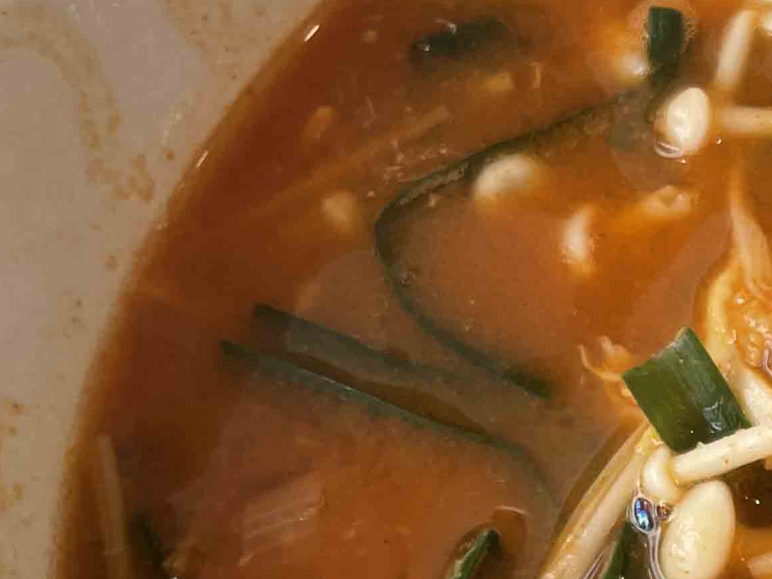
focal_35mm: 91
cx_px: 1183
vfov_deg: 15.9
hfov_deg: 18.8
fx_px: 2029
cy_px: 580
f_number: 1.6
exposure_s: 1/120
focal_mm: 4.2
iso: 32
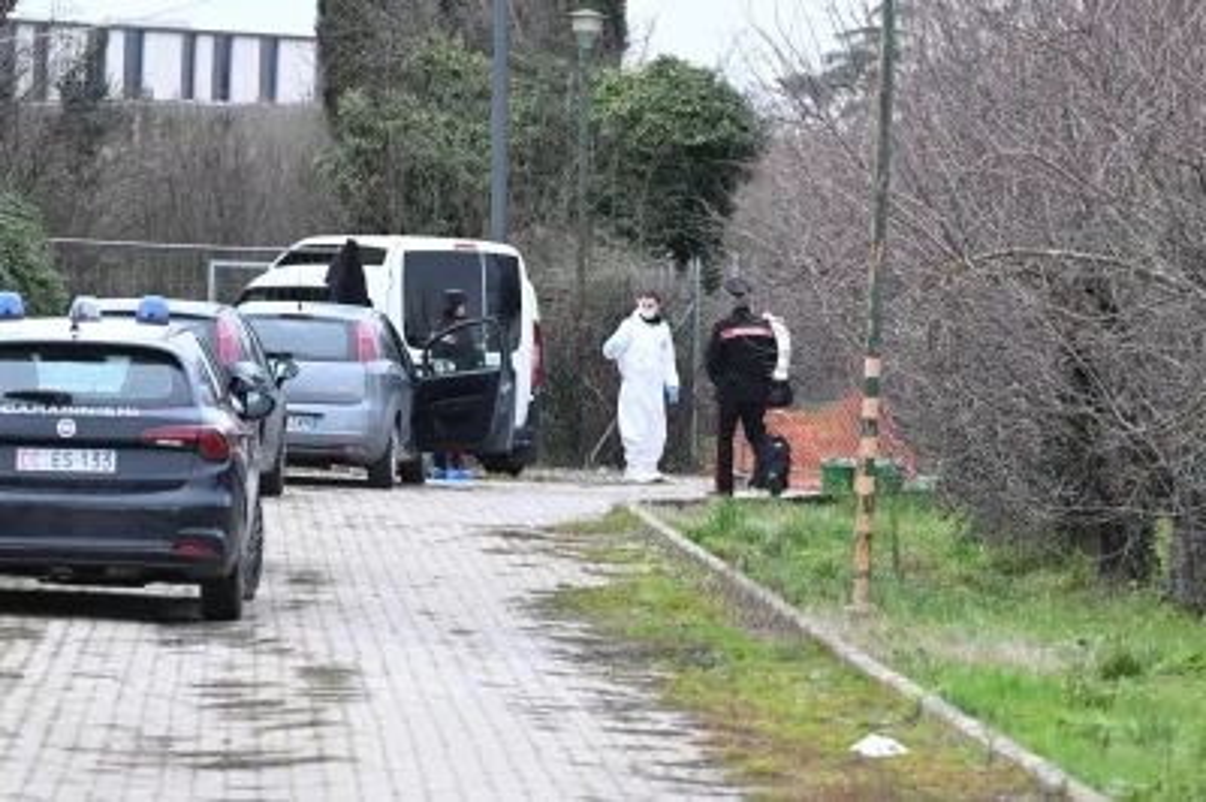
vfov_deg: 4.6
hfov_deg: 6.9
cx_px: 603
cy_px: 401
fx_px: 10041
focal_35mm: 300
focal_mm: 200
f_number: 7.1
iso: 2000
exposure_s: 1/125
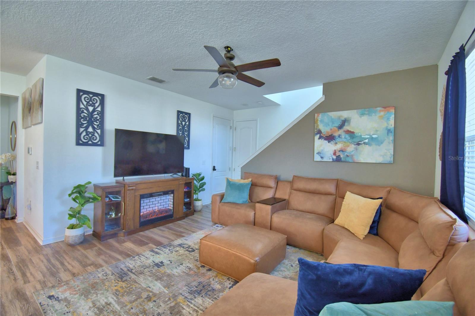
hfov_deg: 100.4
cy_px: 158
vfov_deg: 77.3
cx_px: 238
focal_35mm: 15
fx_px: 198
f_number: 4.5
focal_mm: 10
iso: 500
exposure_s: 1/30
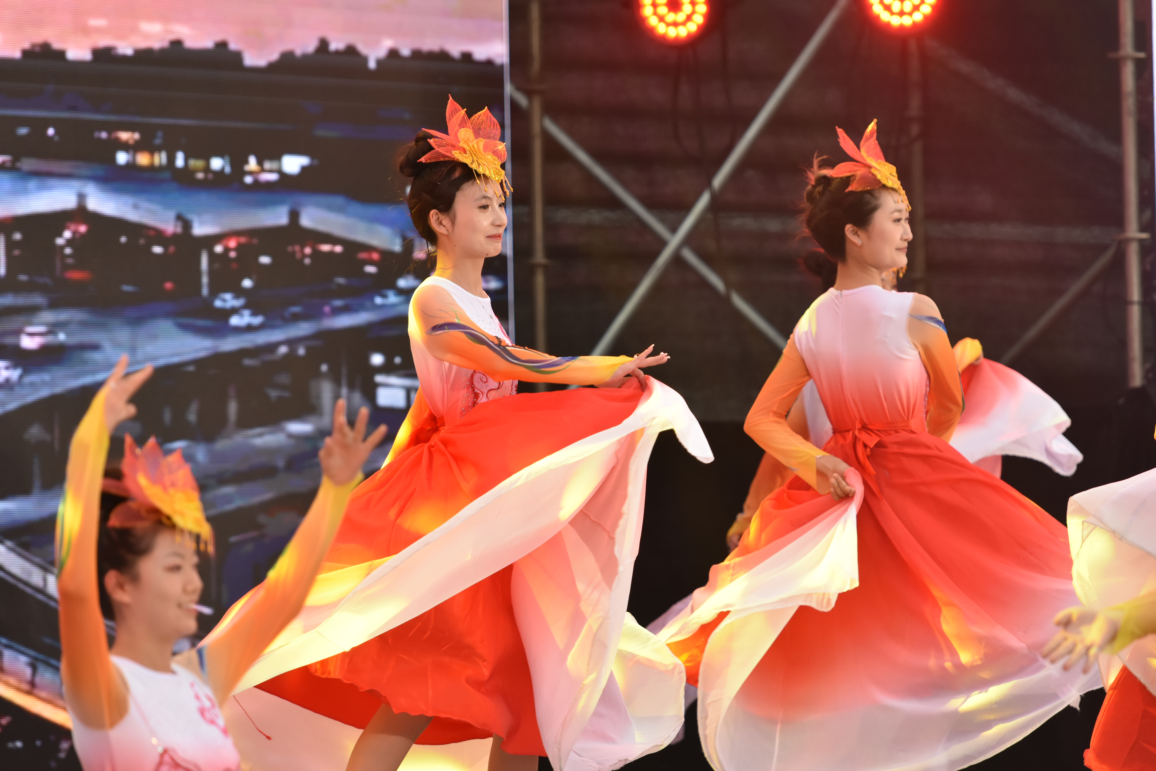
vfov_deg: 5.4
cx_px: 578
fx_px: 8188
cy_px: 386
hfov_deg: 8.1
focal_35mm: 255
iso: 800
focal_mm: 170
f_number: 3.5
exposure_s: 1/800
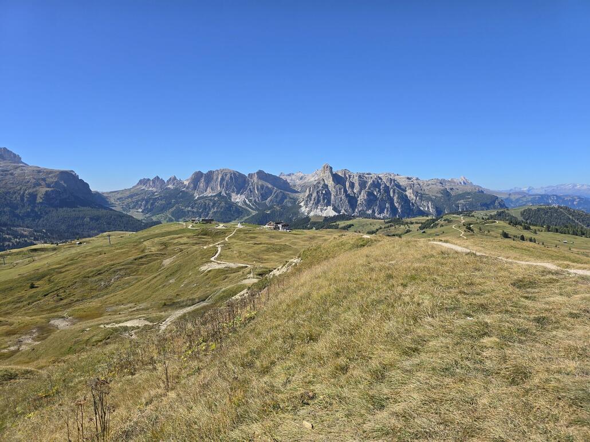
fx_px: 392
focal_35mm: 23
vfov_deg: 58.9
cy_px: 221
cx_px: 295
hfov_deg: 73.9
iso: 12
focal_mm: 6.3
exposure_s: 1/829
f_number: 1.7
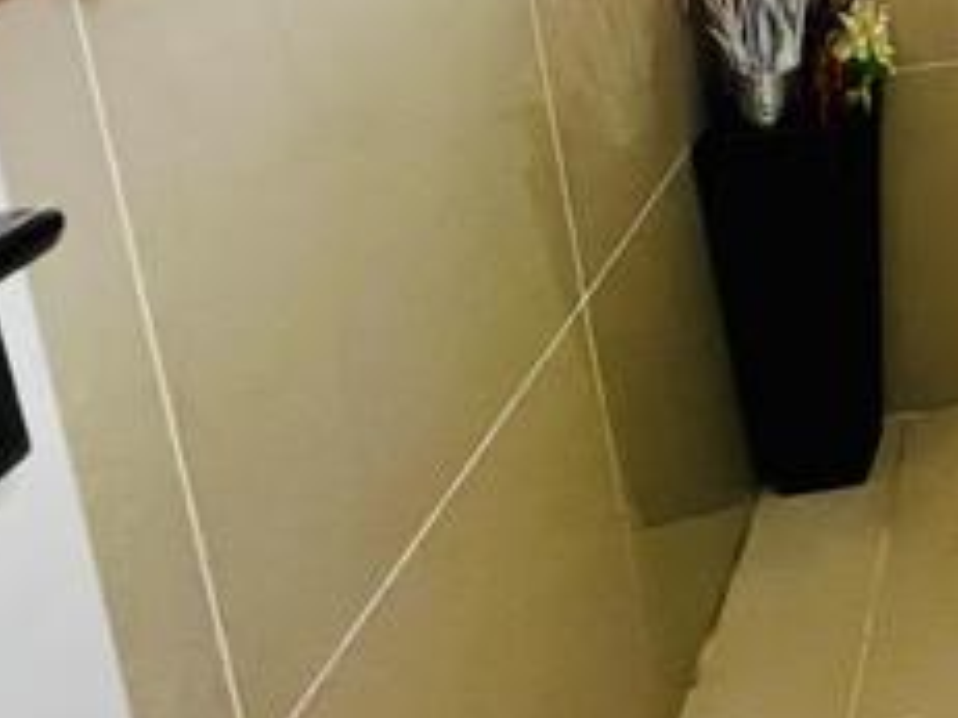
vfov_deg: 26.5
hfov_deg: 28.3
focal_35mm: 45
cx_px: 1427
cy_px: -253
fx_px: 1245
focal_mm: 1.57
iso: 250
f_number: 1.8
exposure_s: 1/50
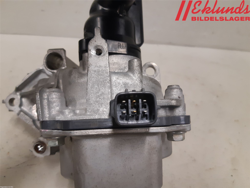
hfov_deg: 67.3
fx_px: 188
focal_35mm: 26
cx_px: 125
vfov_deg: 53.1
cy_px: 94
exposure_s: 1/60
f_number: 1.7
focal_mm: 3.93
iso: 250
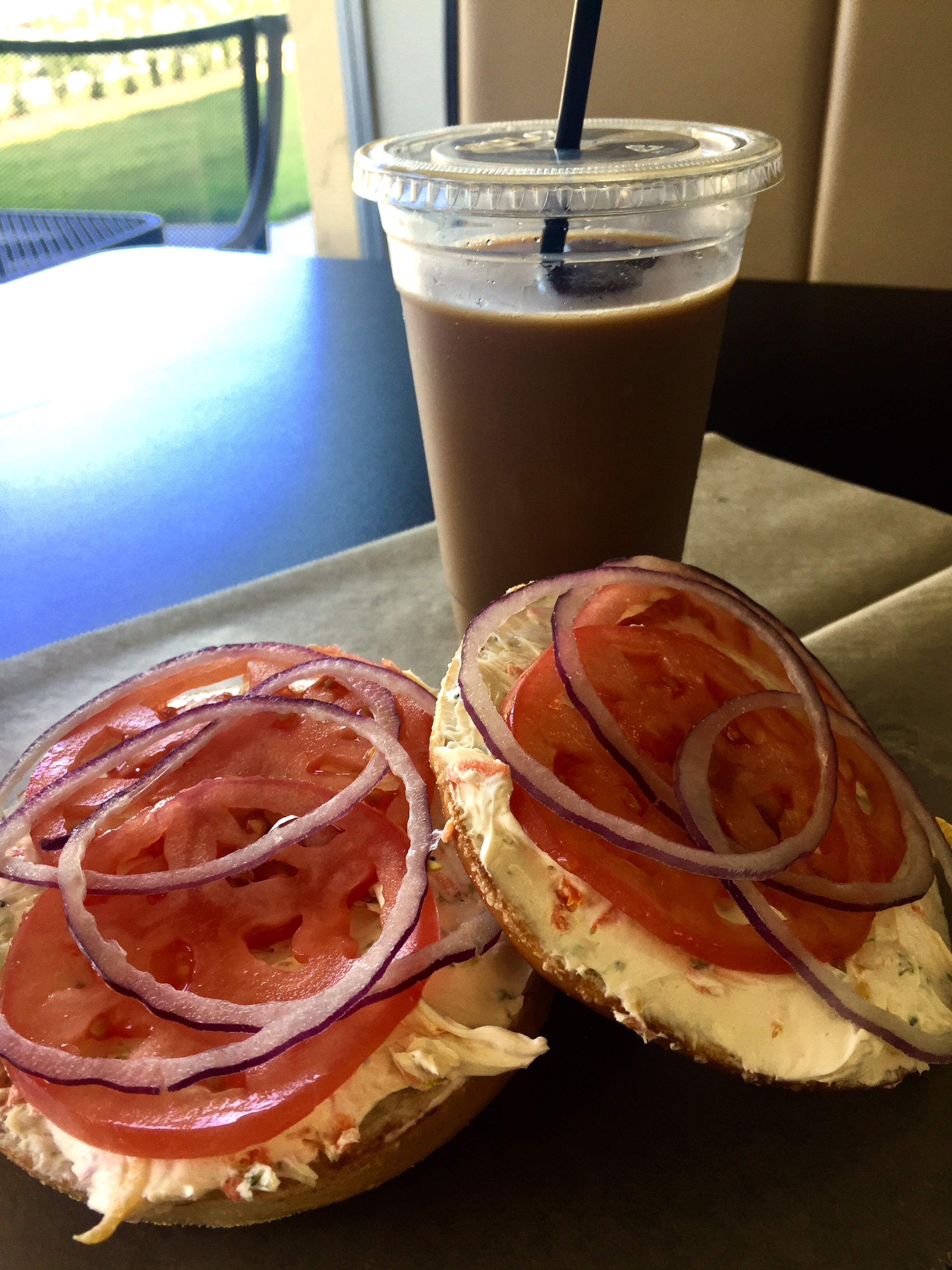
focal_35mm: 29
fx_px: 1063
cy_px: 635
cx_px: 476
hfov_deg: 48.2
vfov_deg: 61.7
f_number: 2.2
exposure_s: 1/120
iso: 40
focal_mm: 4.15
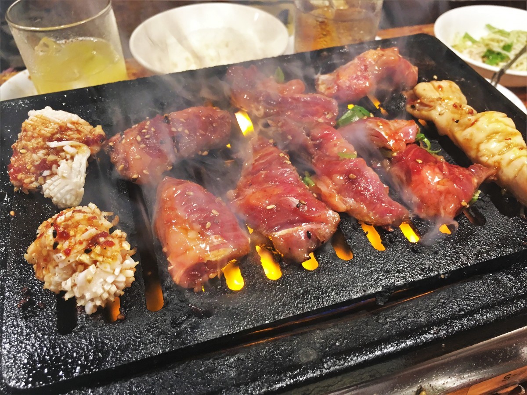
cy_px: 198
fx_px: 442
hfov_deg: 61.7
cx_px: 264
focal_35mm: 29
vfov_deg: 48.2
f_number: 2.2
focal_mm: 4.15
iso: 64
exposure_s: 1/15
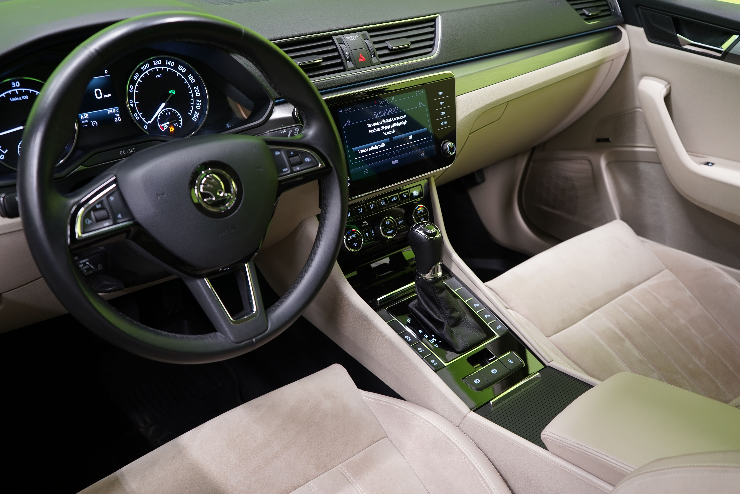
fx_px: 699
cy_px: 247
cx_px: 370
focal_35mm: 34
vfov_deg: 38.9
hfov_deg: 55.8
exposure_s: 1/10
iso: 400
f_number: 4.5
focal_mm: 34
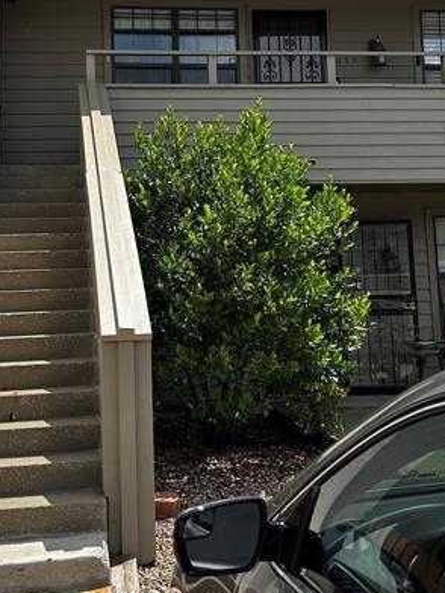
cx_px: 165
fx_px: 874
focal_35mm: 51
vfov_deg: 36.9
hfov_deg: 28.4
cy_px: 179
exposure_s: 1/4115
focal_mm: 5.7
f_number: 1.5
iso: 50
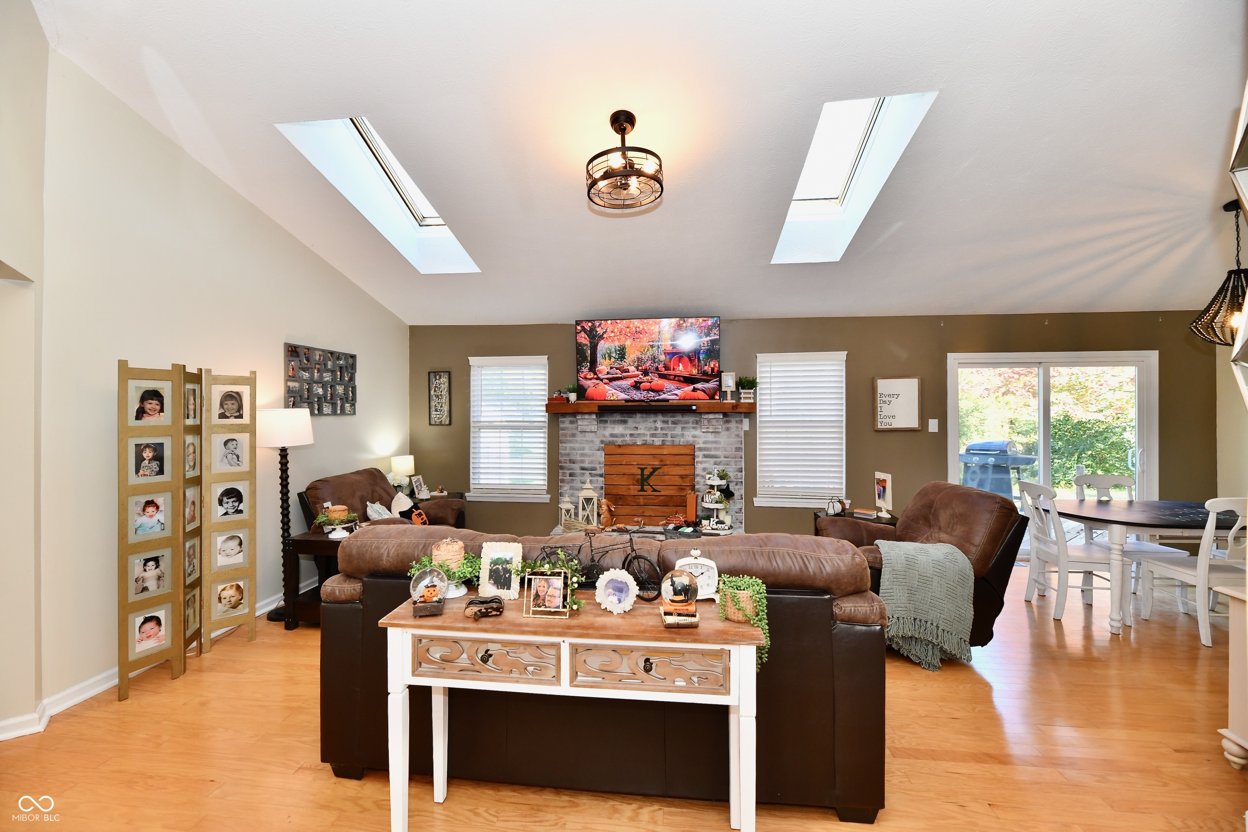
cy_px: 416
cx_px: 624
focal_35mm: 14
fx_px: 485
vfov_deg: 81.2
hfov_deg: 104.3
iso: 640
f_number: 6.3
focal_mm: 14
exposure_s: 1/60
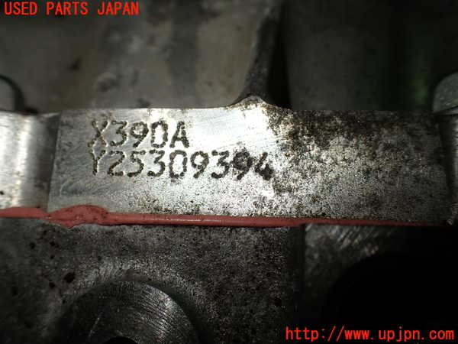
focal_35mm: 30
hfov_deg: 60.0
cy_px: 172
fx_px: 397
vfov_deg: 46.8
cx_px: 229
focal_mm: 5.4
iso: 100
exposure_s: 1/160
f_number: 3.2
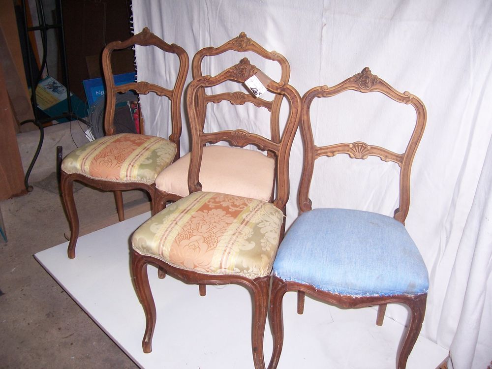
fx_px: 512
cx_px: 246
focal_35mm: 36
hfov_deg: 51.4
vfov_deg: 39.7
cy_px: 184
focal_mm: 6
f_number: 3
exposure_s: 1/60
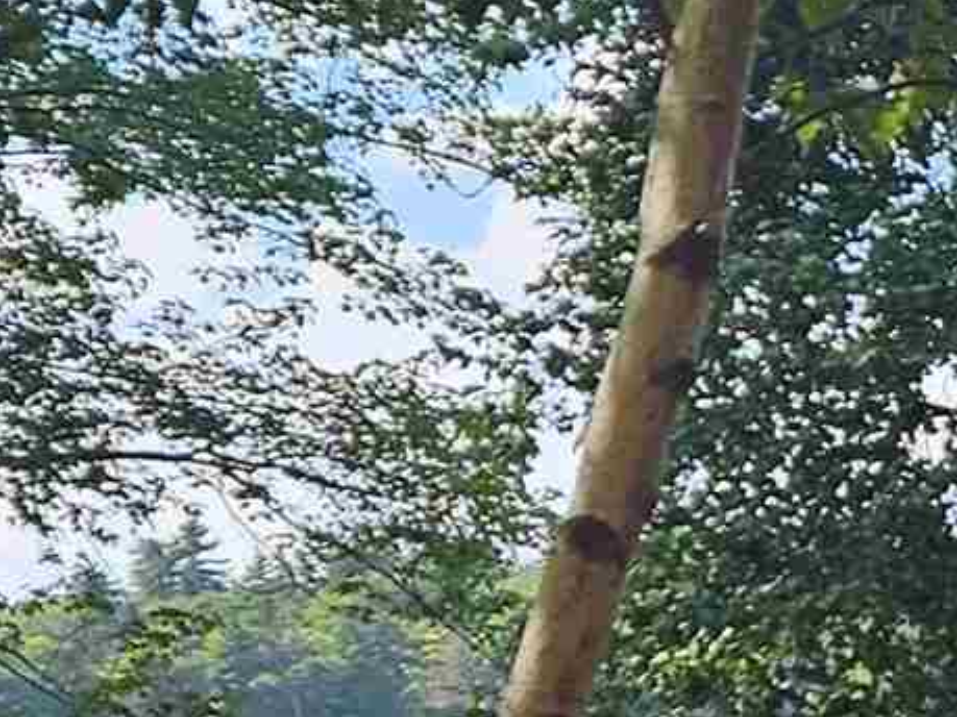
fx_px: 4256
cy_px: 559
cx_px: 1927
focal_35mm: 154
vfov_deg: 9.6
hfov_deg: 11.5
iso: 25
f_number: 1.8
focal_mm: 5.4
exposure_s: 1/820
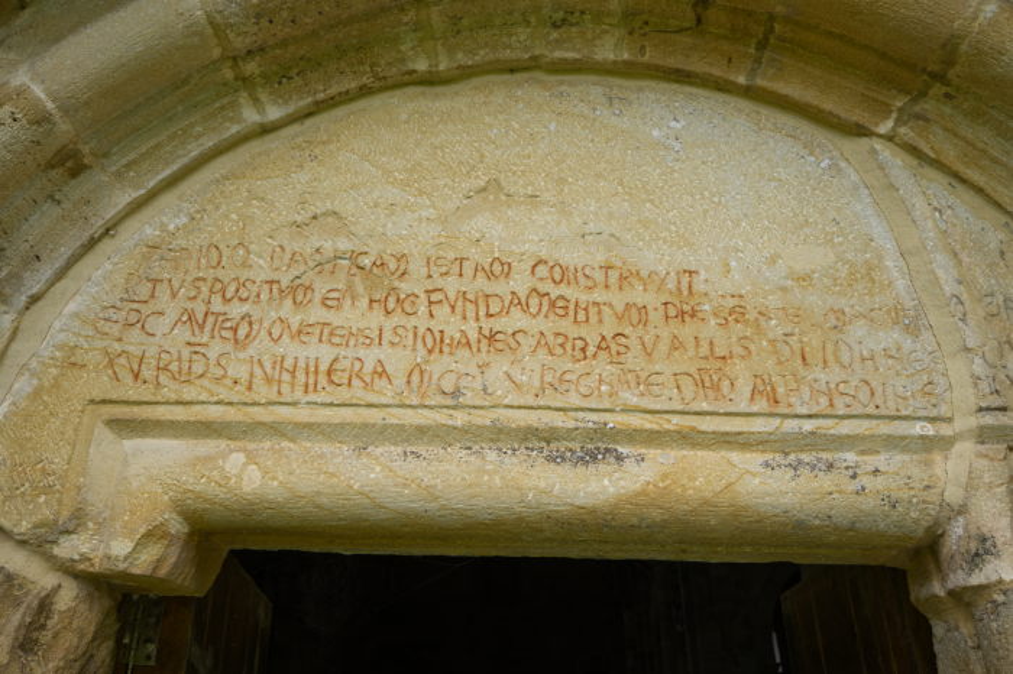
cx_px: 506
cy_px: 337
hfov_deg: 62.0
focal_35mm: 30
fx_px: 844
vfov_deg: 43.6
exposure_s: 1/80
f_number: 7.1
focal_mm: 30
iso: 100
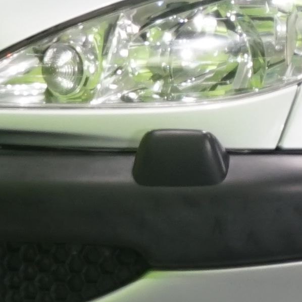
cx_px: 481
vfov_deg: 3.3
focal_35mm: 537
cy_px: -115
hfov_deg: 3.3
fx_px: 5300
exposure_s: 1/20
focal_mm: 63
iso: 500
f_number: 5.6
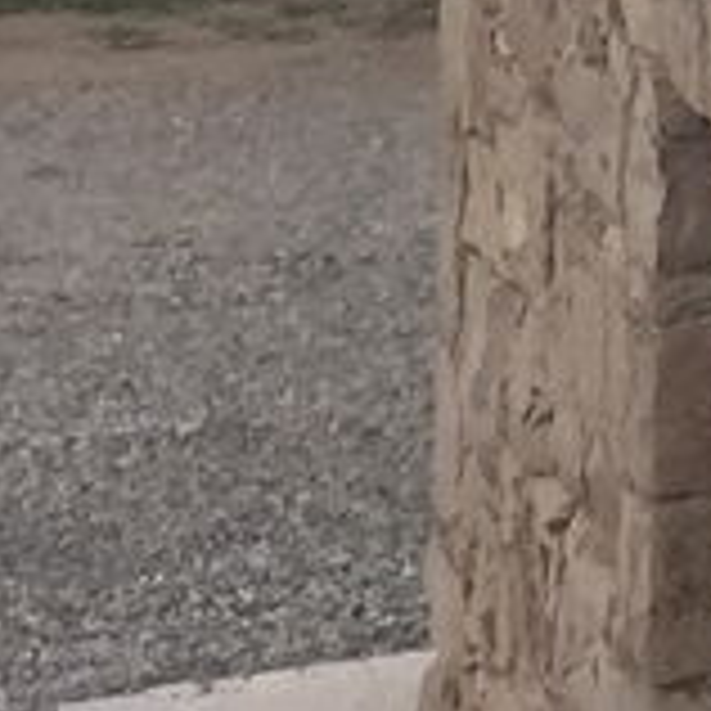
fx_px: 6019
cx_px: 2938
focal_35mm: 259
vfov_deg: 6.4
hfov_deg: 5.7
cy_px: -1179
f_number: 2.2
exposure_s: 1/581
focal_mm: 4.15
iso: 32
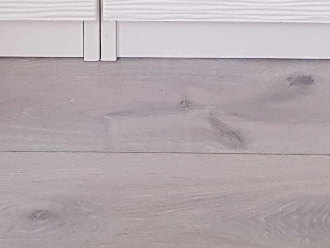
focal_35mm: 121
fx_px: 1154
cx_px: 170
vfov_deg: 10.7
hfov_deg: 16.3
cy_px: -313
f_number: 1.7
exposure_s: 1/33
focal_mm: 4.3
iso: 160
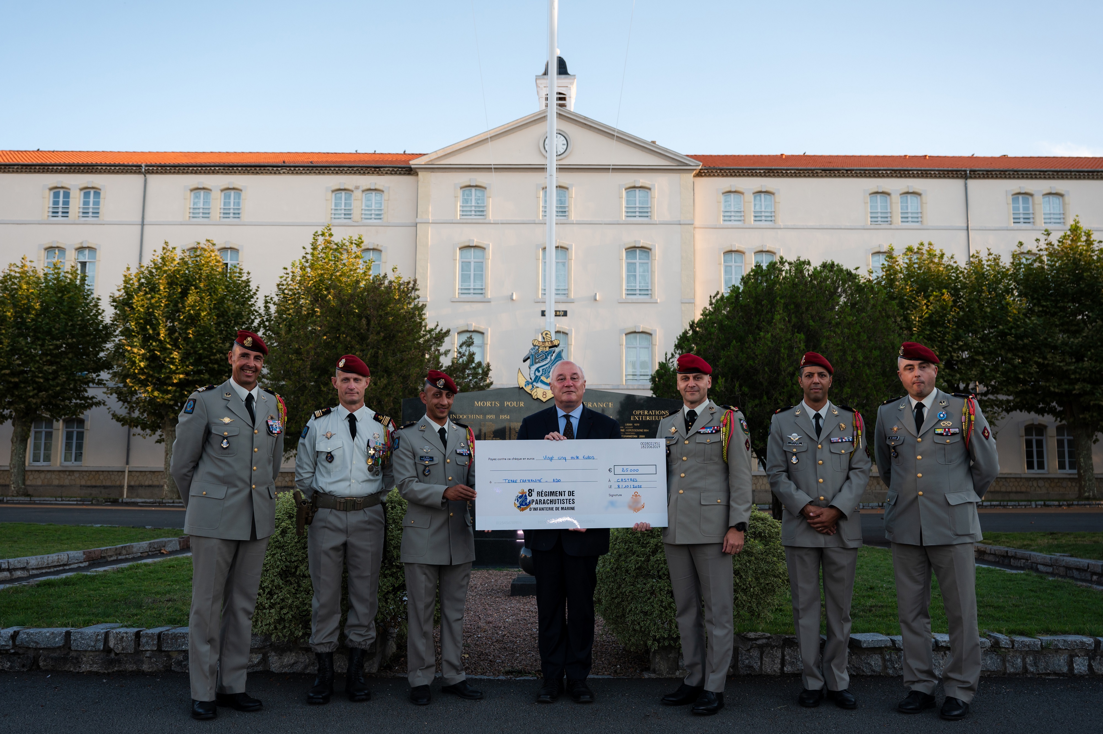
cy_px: 367
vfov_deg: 42.3
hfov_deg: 60.3
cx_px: 552
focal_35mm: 31
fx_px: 949
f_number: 4.5
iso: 320
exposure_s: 1/500
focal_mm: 31
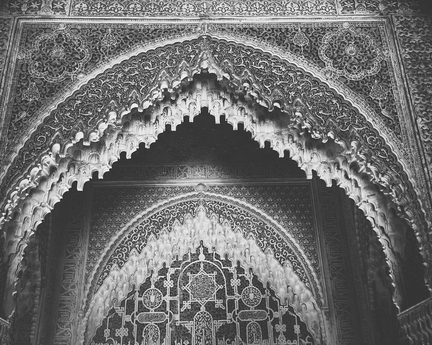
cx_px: 211
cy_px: 122
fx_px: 524
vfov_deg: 36.2
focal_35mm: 41
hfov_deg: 44.8
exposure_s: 1/30
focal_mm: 4.15
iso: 50
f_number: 2.2
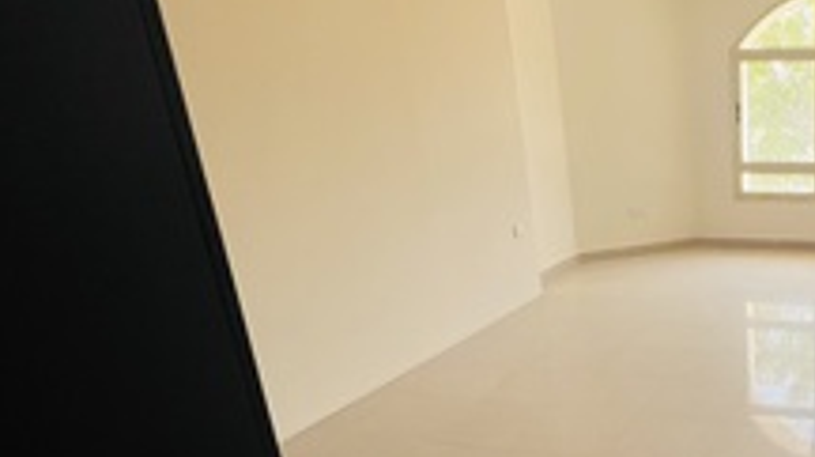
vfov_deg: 38.3
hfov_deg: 54.4
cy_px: 312
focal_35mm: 30
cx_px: 760
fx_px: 648
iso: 50
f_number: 1.8
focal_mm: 1.57
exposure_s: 1/99
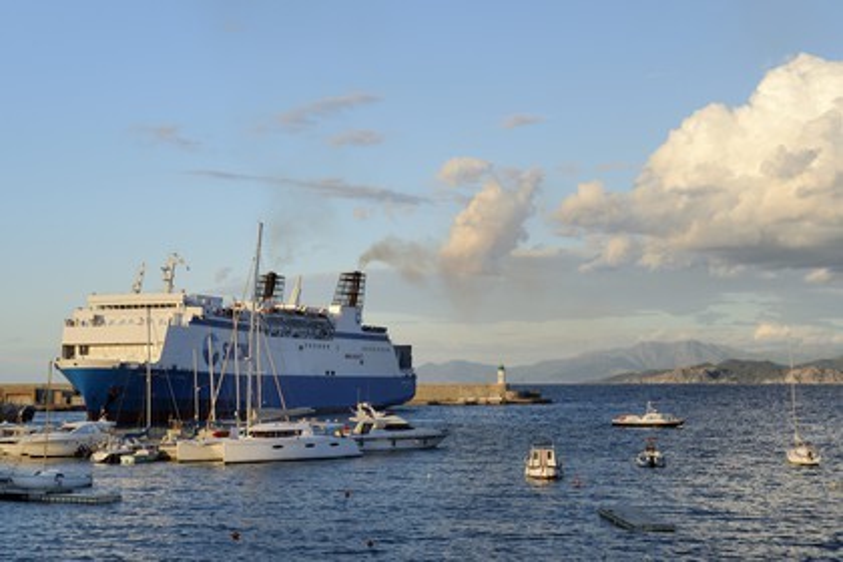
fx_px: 1311
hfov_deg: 35.6
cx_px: 422
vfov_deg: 24.2
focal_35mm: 56
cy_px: 281
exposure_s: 1/400
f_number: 7.1
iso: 200
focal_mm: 56
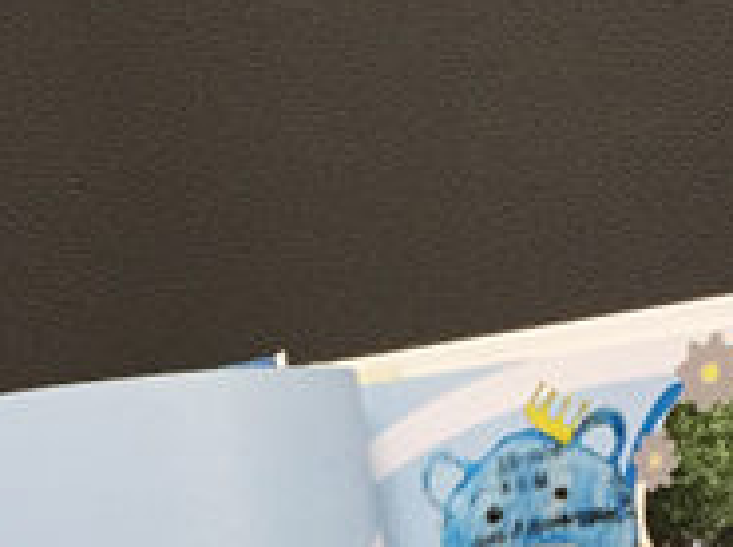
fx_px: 2621
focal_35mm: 124
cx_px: 388
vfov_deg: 10.8
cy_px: 1122
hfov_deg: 15.9
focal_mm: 4.15
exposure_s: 1/33
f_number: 2.2
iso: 64
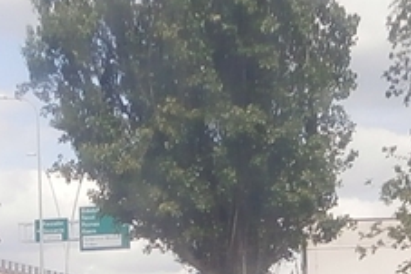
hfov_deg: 10.8
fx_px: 2179
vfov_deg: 6.7
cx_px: 259
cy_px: 733
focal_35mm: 191
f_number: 2.8
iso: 80
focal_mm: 4.7
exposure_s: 1/640
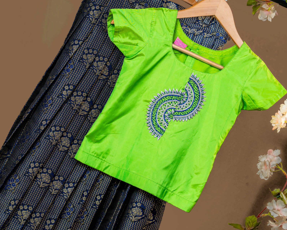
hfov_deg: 17.6
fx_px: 926
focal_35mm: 109
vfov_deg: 14.1
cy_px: 115
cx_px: 127
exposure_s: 1/125
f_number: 9
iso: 50
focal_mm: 96
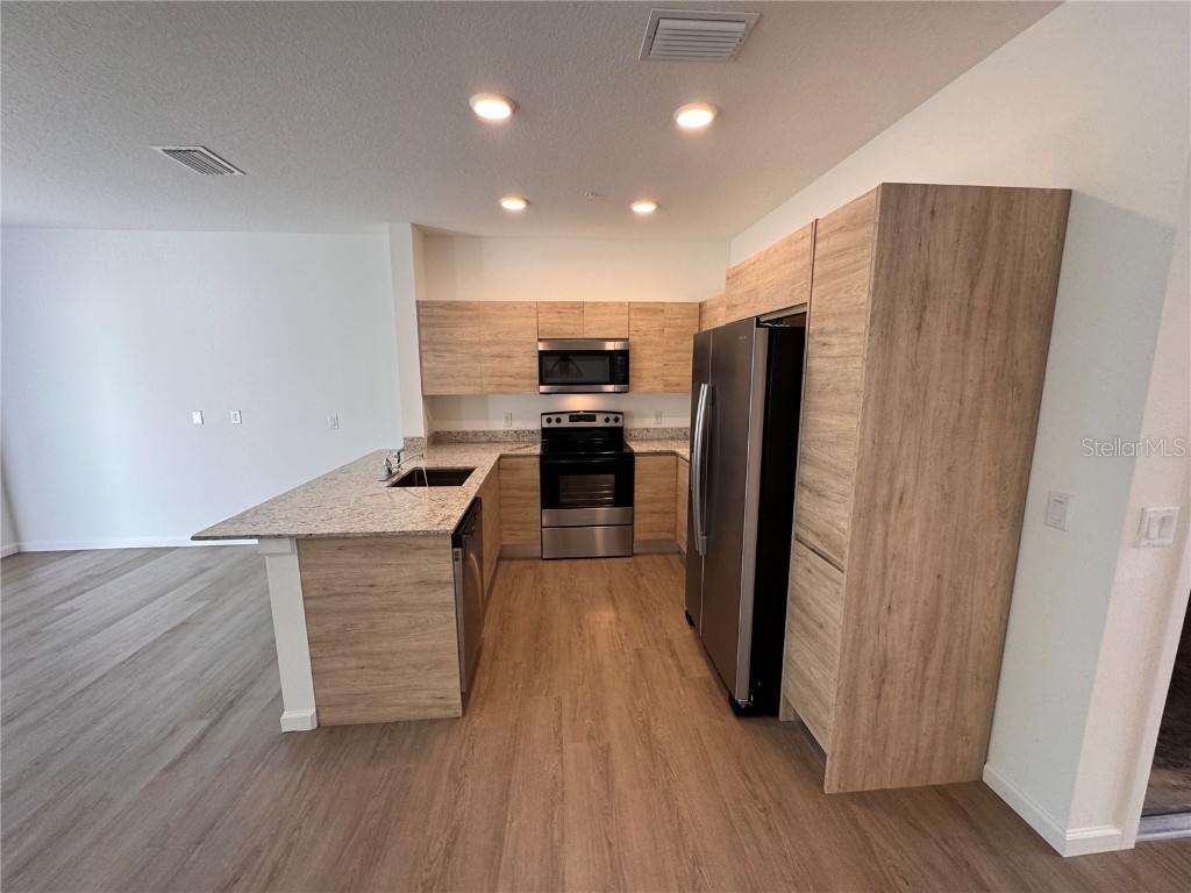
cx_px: 596
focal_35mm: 14
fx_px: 482
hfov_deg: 102.1
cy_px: 446
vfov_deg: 85.7
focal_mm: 2.22
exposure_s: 1/120
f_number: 2.2
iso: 160
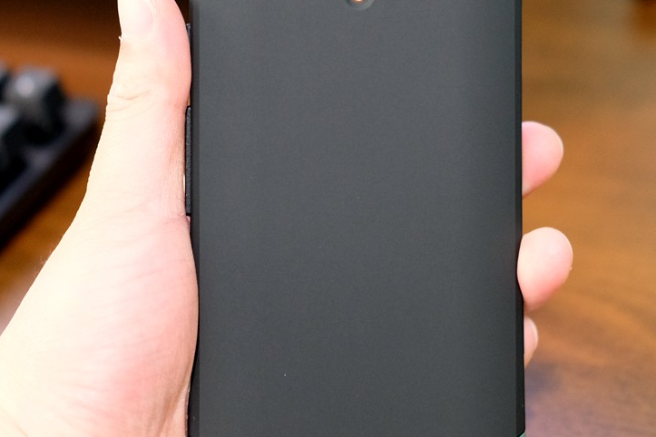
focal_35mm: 99
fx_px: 1804
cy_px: 126
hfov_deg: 20.6
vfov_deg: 13.8
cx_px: 339
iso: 1600
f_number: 2
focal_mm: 35
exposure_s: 1/60
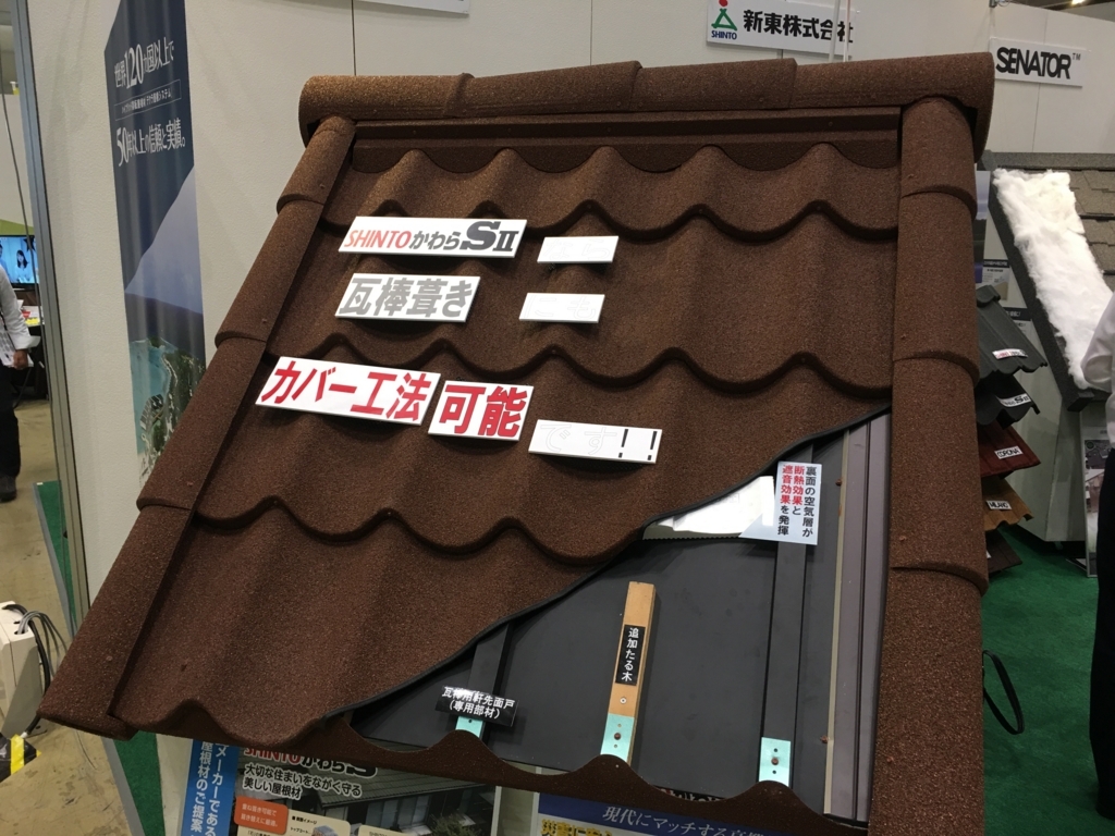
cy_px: 418
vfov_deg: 48.2
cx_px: 558
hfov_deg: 61.7
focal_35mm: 29
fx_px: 934
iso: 32
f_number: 2.2
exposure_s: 1/15
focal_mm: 4.15
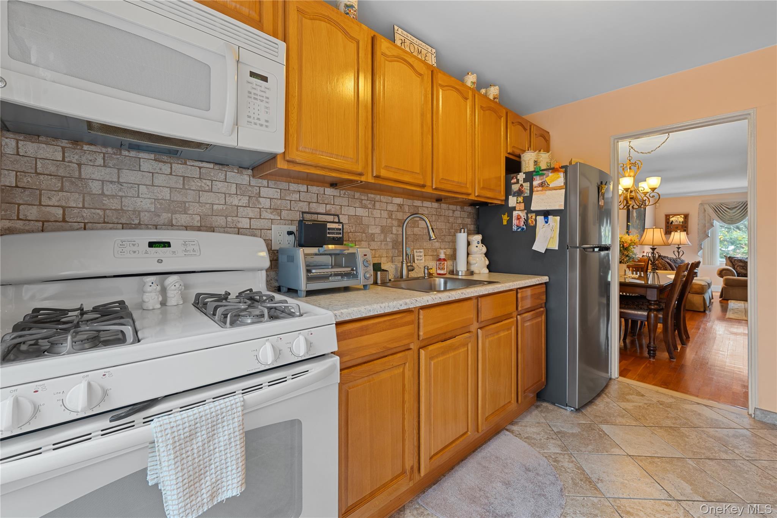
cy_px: 259
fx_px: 302
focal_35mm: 14
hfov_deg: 104.3
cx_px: 388
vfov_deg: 81.2
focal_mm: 14
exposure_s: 1
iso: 320
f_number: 10
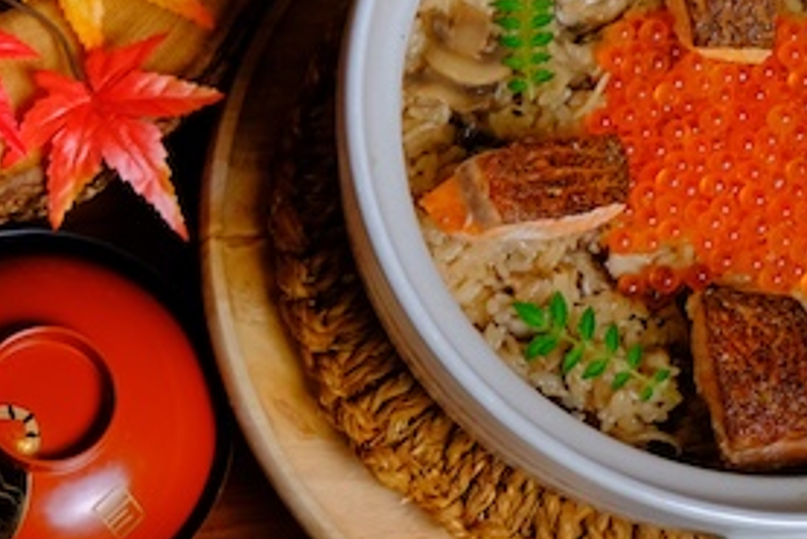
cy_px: 552
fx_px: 2736
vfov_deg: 11.1
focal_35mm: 122
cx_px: -355
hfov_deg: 15.6
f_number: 5.6
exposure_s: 1/30
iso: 320
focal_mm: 22.2
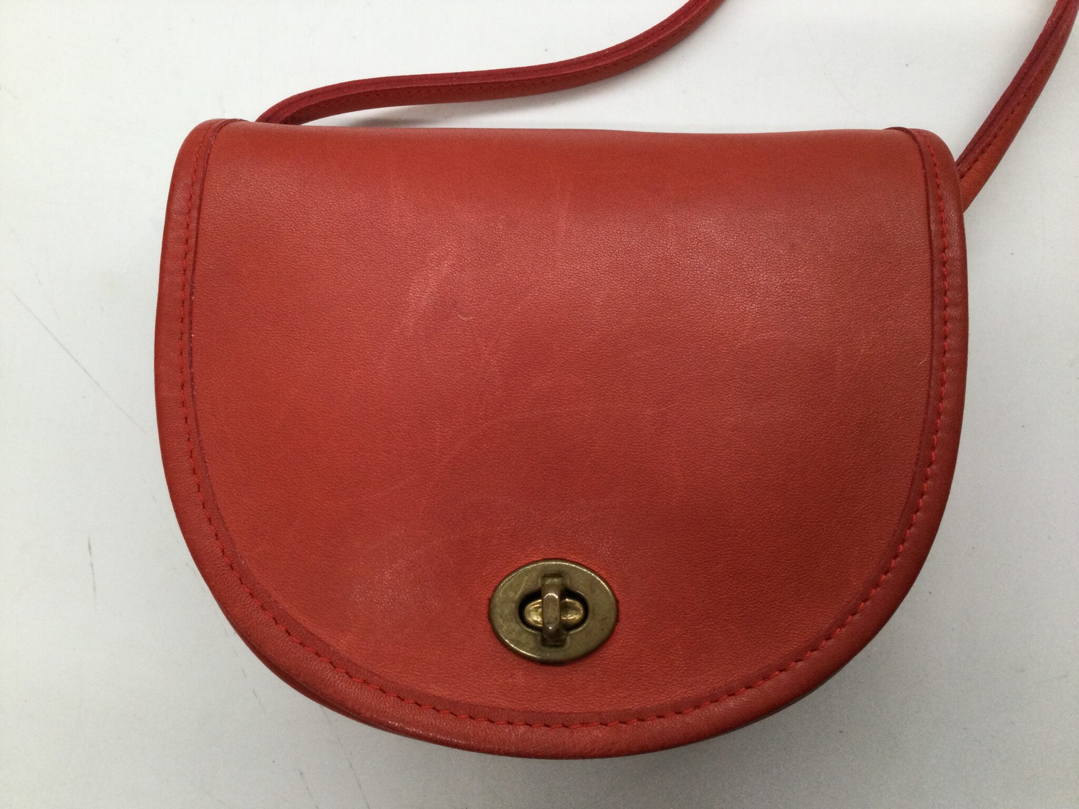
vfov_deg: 45.4
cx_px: 540
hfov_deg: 58.4
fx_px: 966
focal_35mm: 31
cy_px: 404
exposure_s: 1/30
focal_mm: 3.3
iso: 40
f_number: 2.4
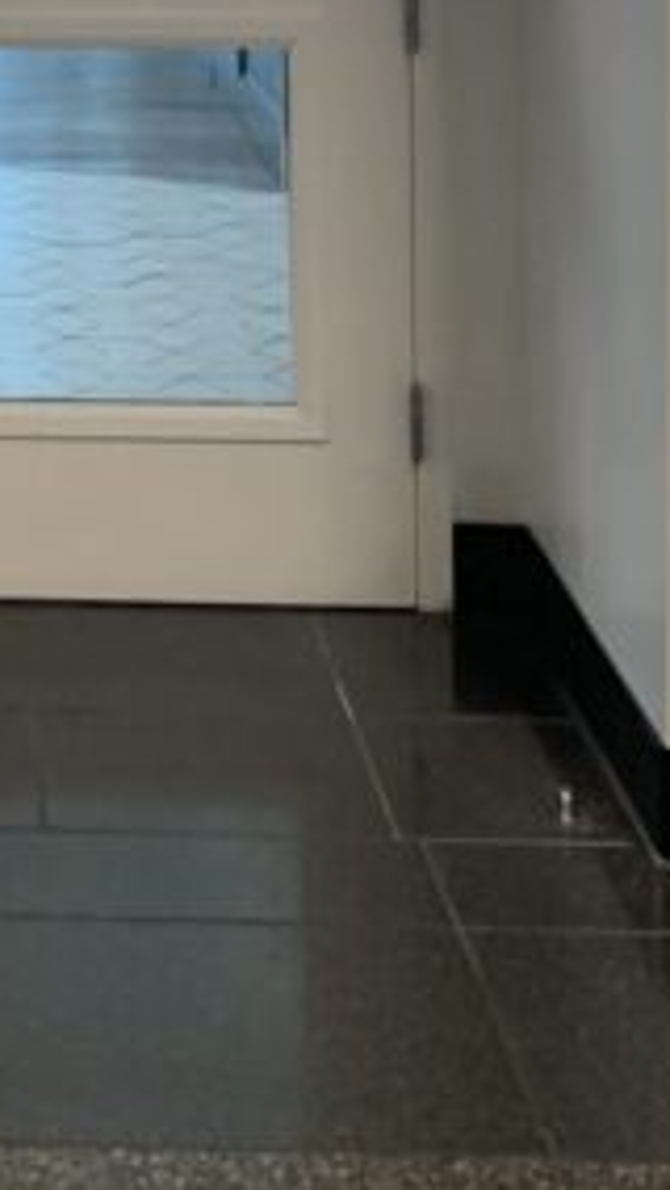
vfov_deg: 19.5
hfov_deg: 11.3
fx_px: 3218
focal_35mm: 102
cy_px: -314
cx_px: -373
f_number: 1.8
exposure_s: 1/60
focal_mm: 4.25
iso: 200
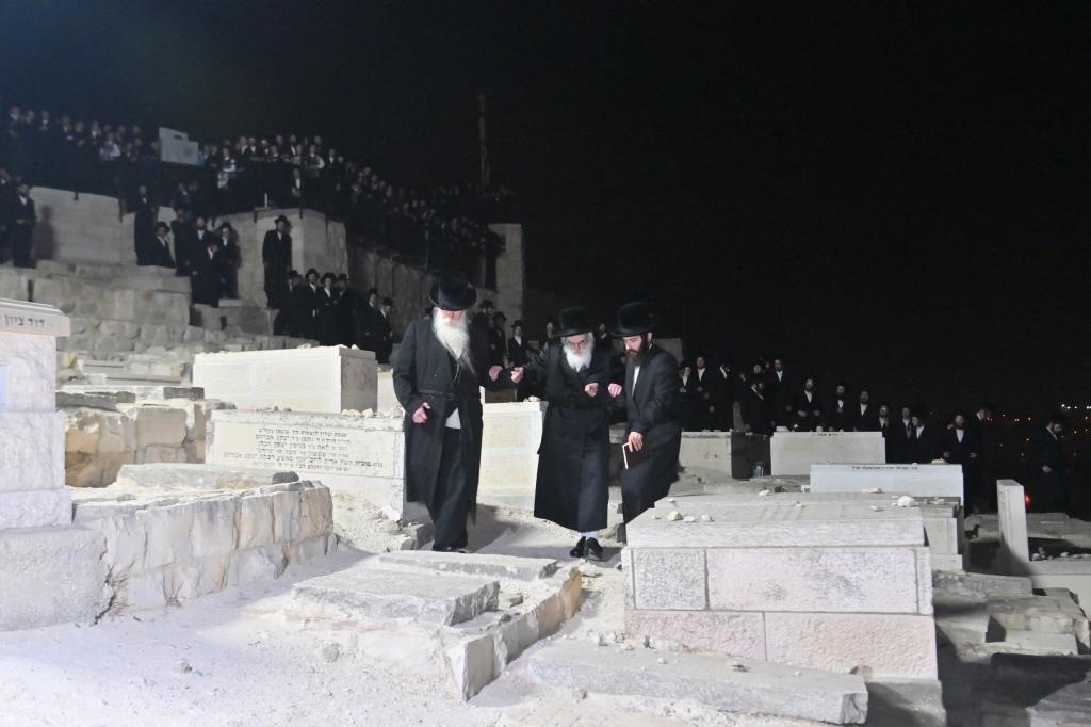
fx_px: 1091
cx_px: 546
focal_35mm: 36
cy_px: 364
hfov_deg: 53.1
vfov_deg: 36.8
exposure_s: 1/125
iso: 2000
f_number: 4
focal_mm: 24
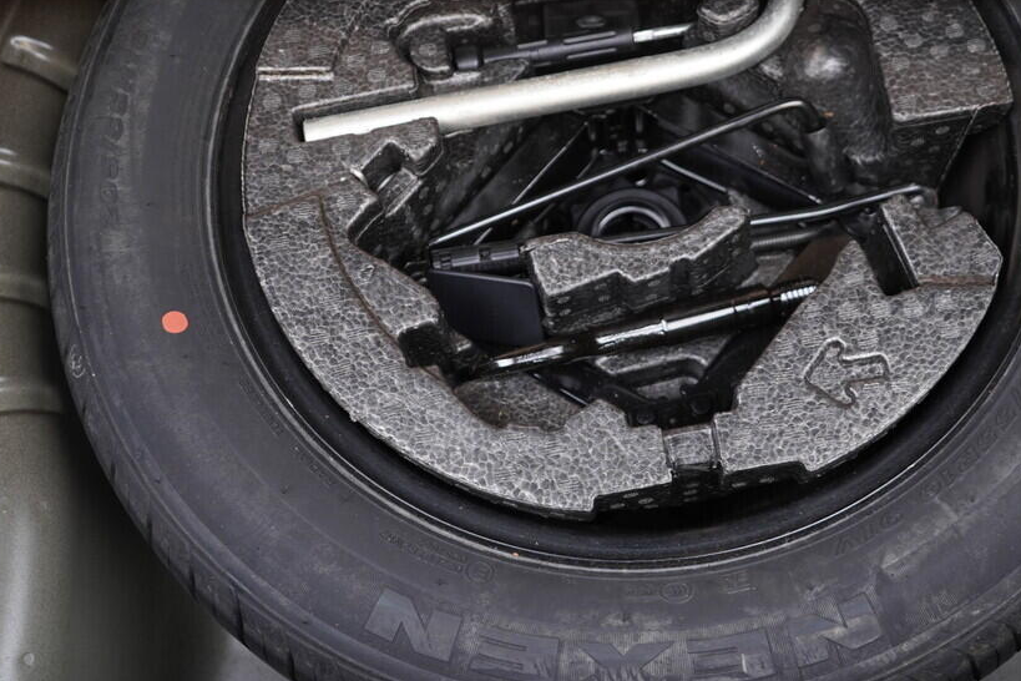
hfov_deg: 43.4
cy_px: 321
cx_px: 618
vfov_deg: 29.9
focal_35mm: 45
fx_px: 1276
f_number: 2.8
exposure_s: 1/40
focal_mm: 24
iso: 400
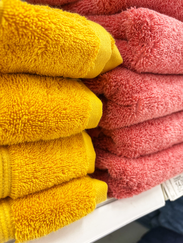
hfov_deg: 53.1
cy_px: 122
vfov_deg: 67.3
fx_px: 183
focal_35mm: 26
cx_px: 92
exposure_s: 1/60
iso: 125
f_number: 1.6
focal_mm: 5.96
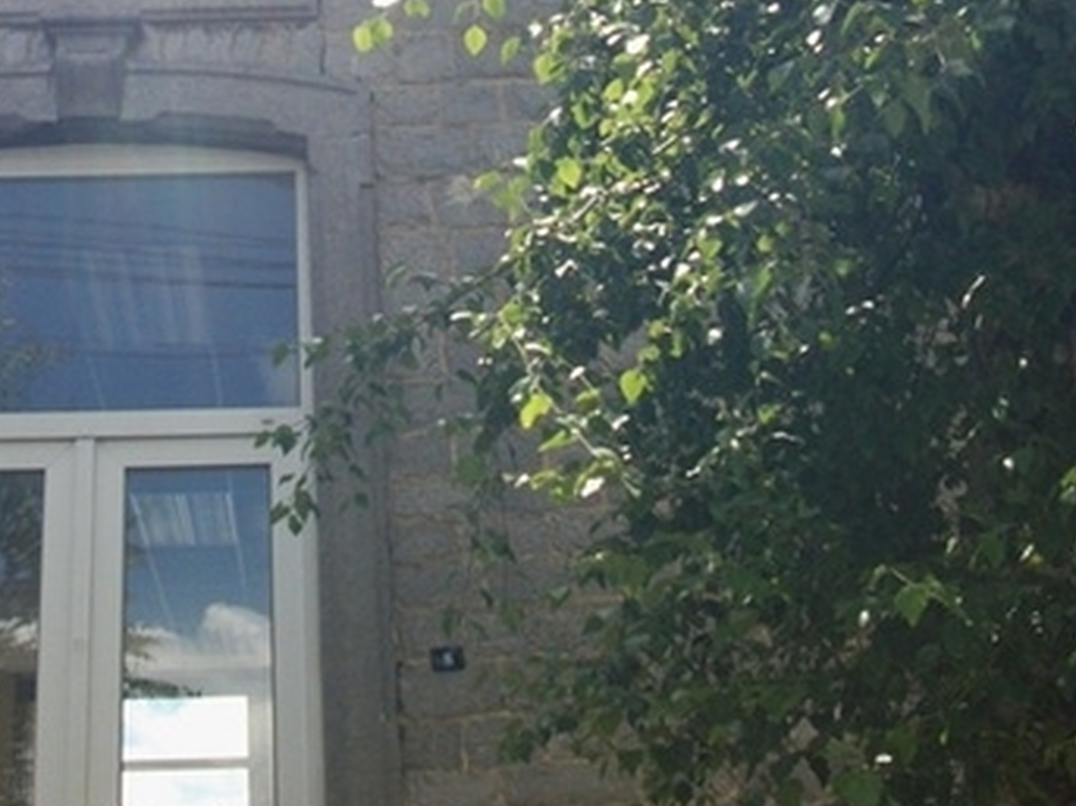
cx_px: 380
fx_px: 1740
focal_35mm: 56
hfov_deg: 34.1
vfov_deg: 25.1
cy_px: 47
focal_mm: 5.7
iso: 80
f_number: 8.8
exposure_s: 1/125
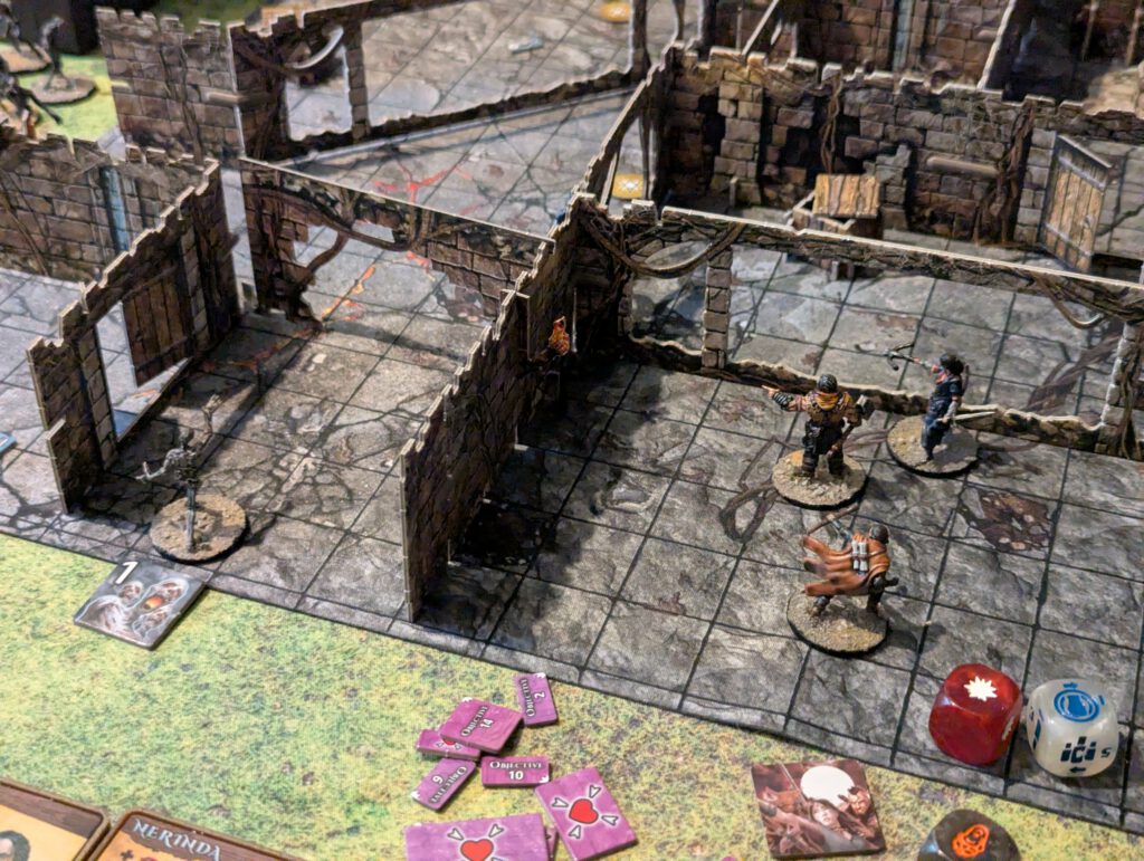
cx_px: 572
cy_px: 430
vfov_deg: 30.3
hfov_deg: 39.6
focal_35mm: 48
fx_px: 1589
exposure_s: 1/33.3
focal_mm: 6.81
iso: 1787
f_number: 1.85
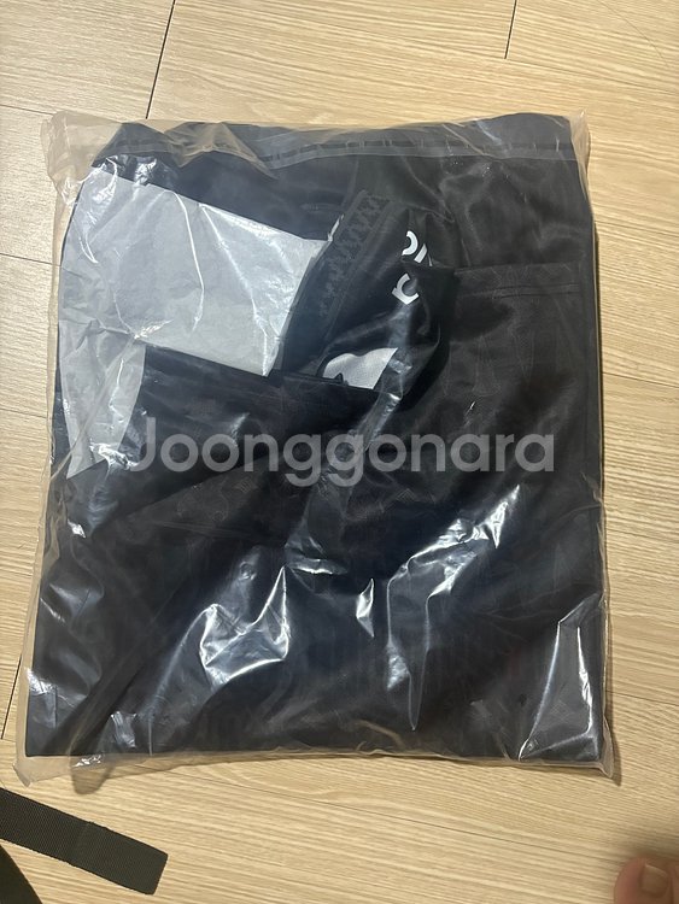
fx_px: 680
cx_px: 340
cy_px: 452
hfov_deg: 53.1
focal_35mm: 26
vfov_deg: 67.3
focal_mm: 5.96
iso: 500
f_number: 1.6
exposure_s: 1/40
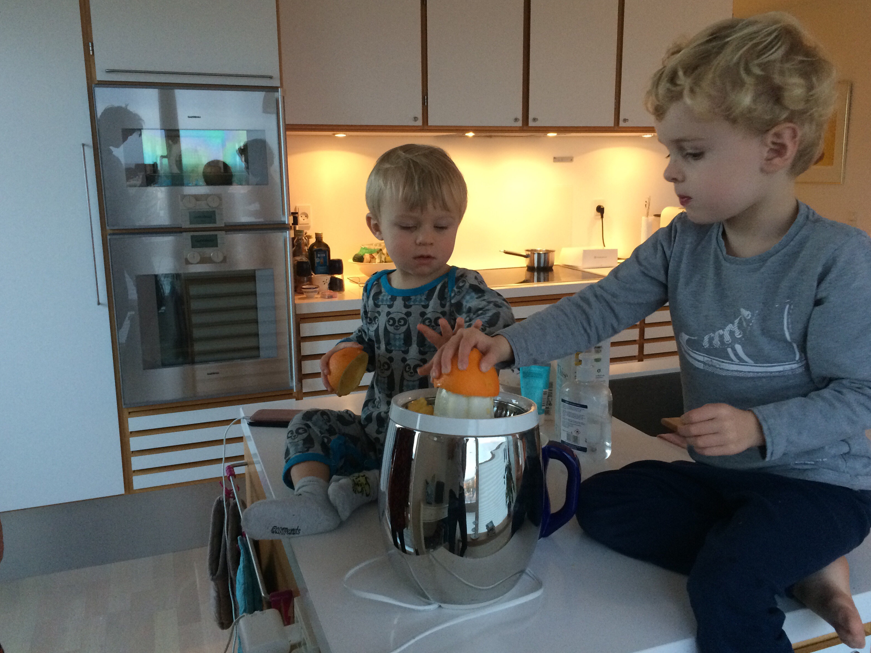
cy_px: 317
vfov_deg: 46.8
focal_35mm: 30
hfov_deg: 60.0
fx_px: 755
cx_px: 439
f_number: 2.2
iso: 250
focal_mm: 4.15
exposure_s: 1/33
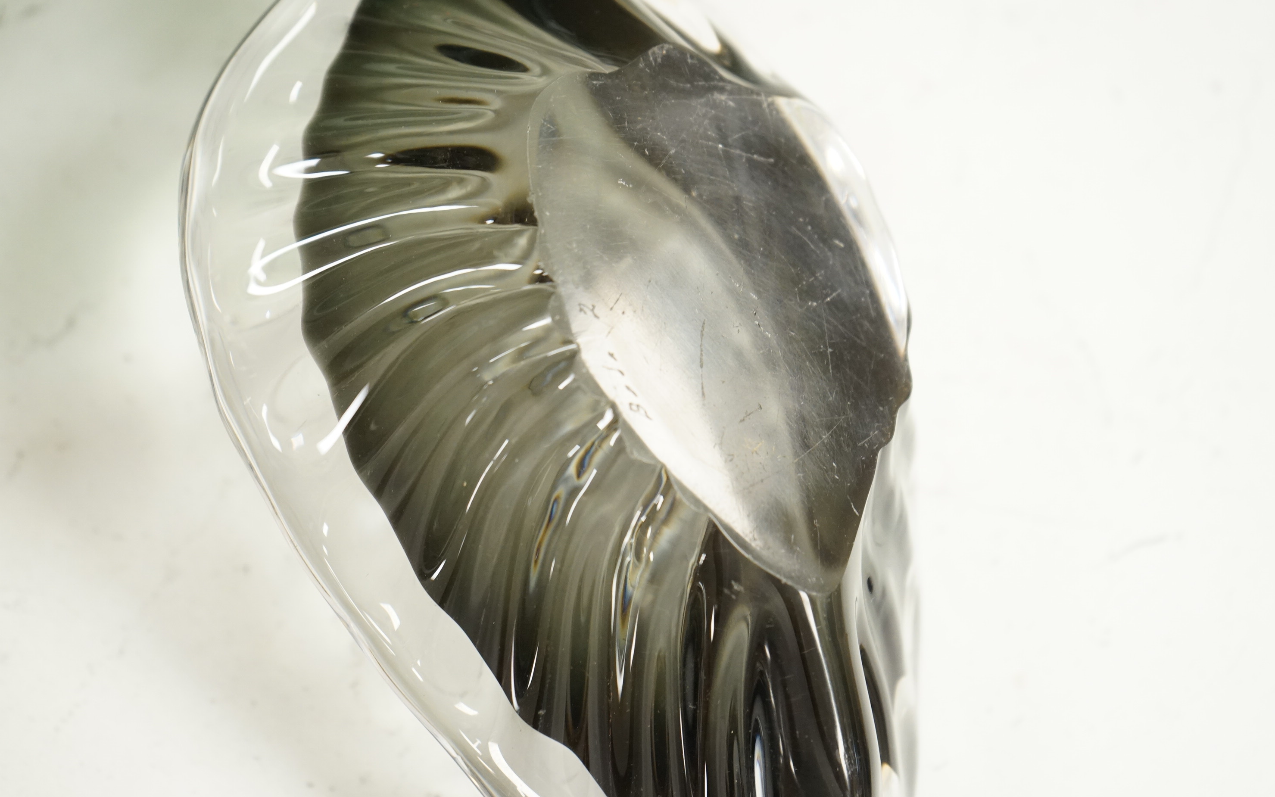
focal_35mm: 59
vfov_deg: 22.0
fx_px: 2050
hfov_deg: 34.5
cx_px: 638
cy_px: 389
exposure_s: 1/100
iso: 2500
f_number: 5
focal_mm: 57
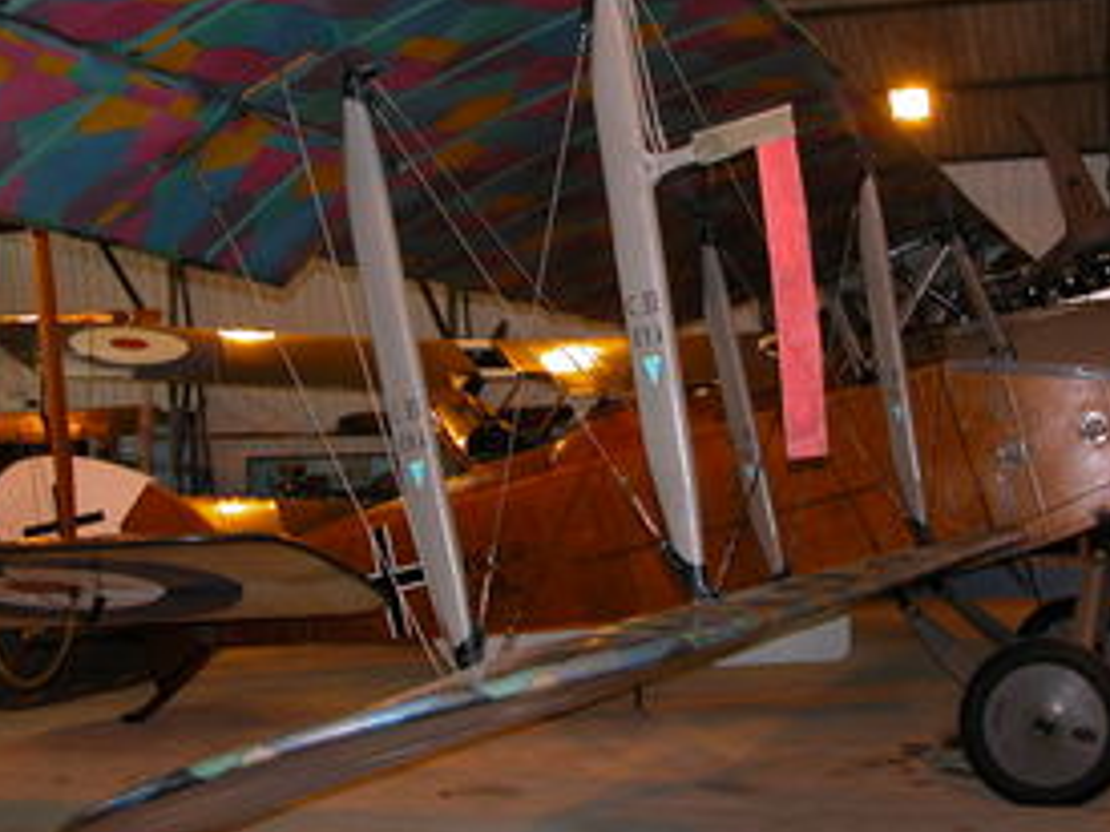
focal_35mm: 51
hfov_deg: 37.5
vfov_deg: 28.5
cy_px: 339
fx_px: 1635
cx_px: 597
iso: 200
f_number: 2.8
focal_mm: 8.9
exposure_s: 1/60
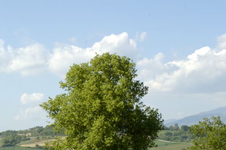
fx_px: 690
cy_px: 154
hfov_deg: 18.2
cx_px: 9
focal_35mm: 110
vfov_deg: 12.3
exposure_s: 1/80
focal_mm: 34
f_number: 16
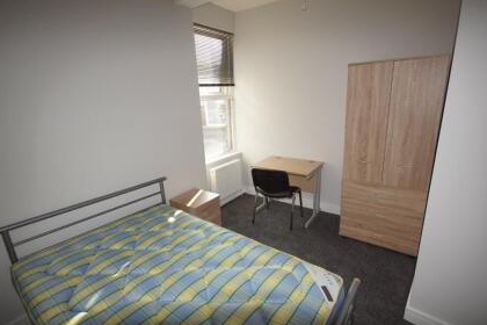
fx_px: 230
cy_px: 160
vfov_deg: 70.4
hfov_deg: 93.2
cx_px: 253
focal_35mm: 17
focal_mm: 10
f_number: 4
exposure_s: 1/60
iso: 100
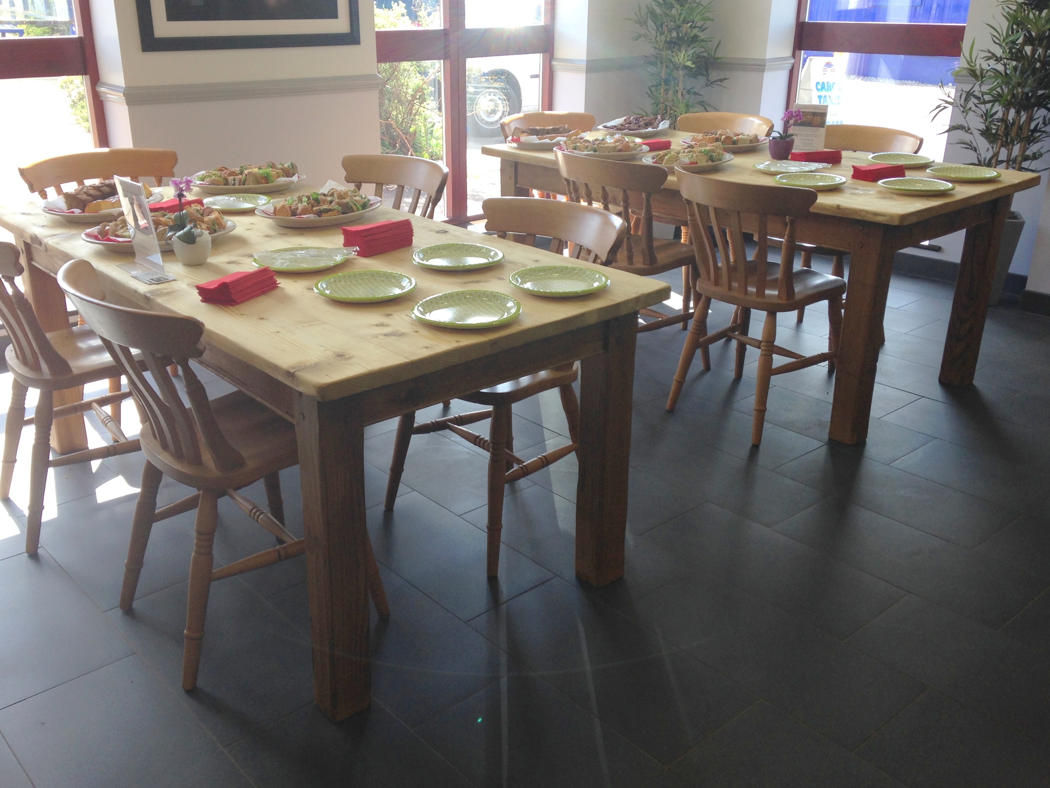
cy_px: 372
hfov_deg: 52.6
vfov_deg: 40.7
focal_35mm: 35
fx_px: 1062
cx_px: 507
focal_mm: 4.12
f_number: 2.4
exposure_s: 1/140
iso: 50
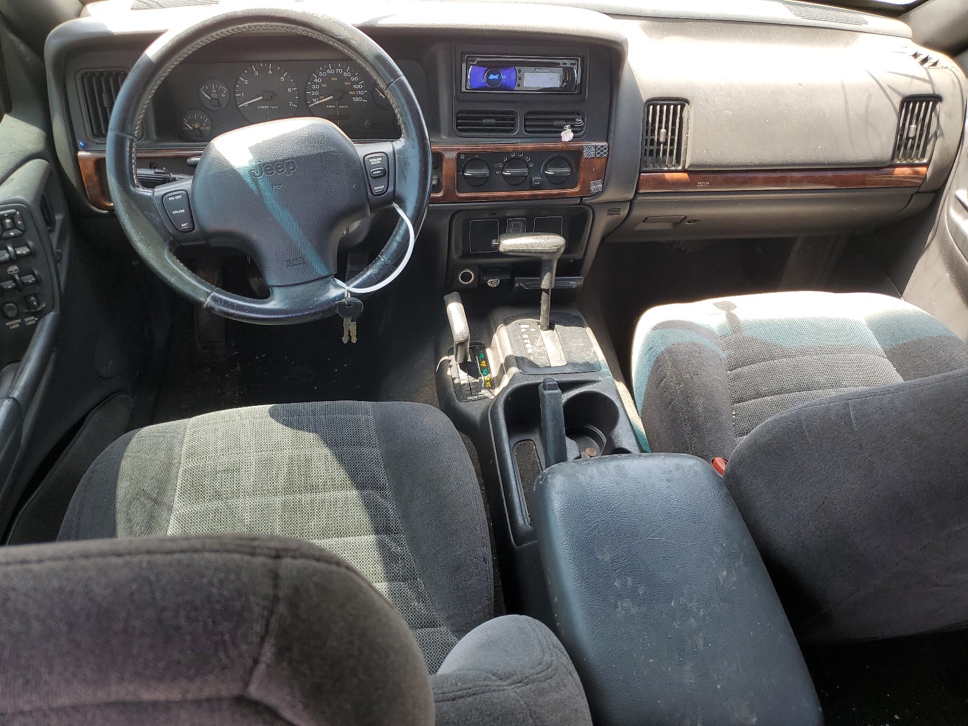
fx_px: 727
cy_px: 363
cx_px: 484
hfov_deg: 67.3
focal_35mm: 26
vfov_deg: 53.1
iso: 50
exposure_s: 1/156
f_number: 1.5
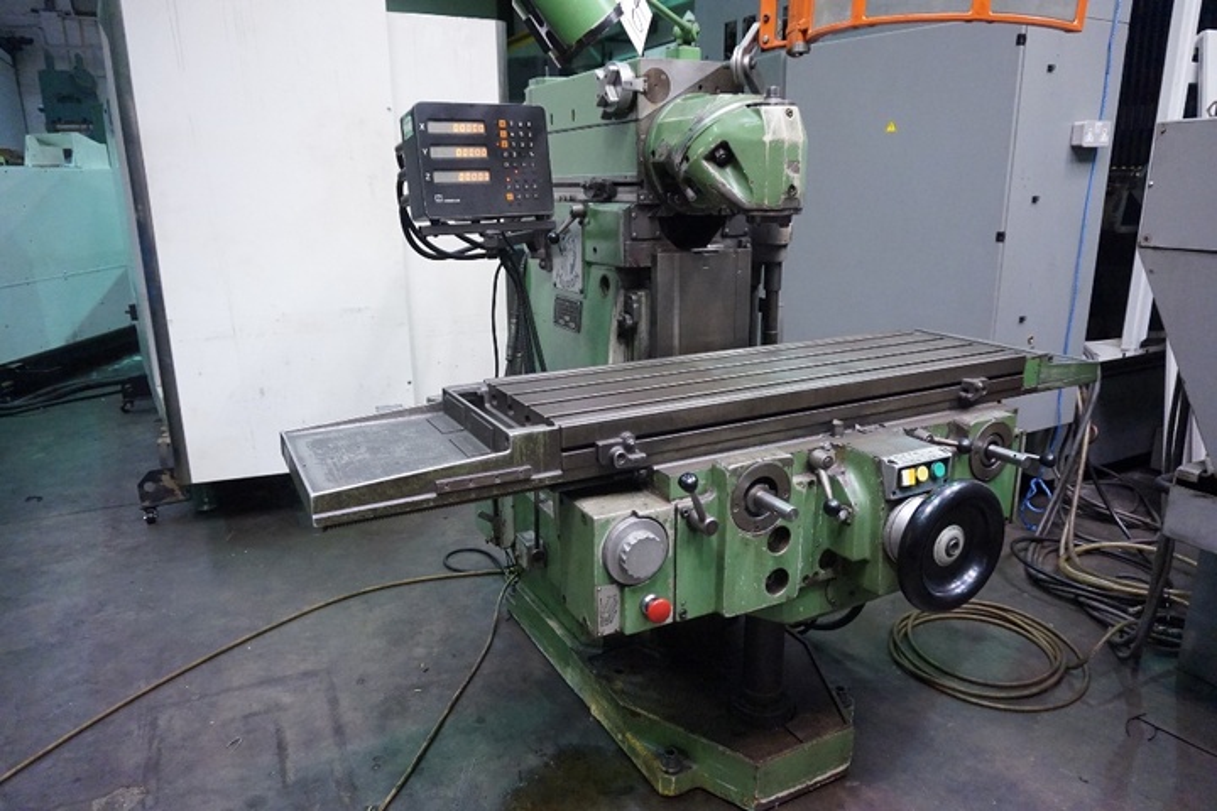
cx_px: 608
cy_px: 406
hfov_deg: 73.7
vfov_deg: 53.1
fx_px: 811
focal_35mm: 24
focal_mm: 16
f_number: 3.5
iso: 3200
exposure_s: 1/160
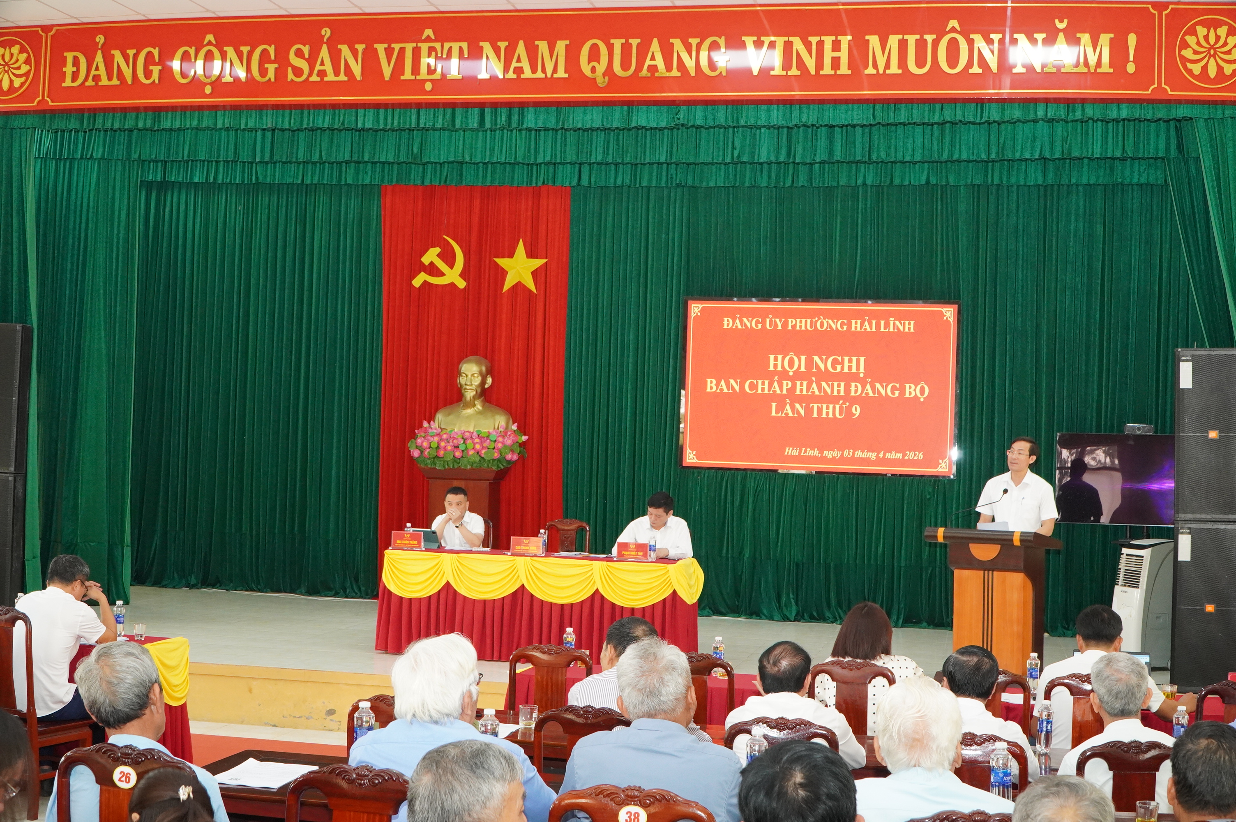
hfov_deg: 46.4
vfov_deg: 31.8
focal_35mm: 42
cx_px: 618
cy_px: 411
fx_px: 1441
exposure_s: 1/60
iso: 2000
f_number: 7.1
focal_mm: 28
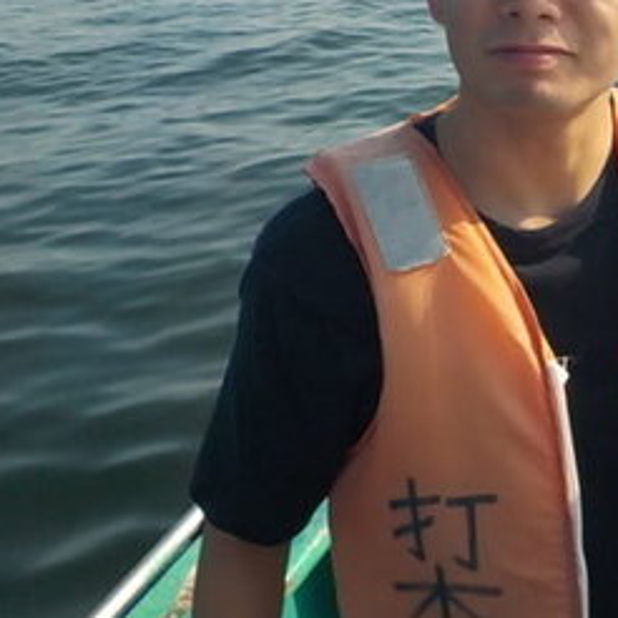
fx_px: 1394
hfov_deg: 23.8
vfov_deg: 24.9
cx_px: 638
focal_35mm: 69
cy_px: 239
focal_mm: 4.1
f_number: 3.3
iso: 125
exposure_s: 1/1250
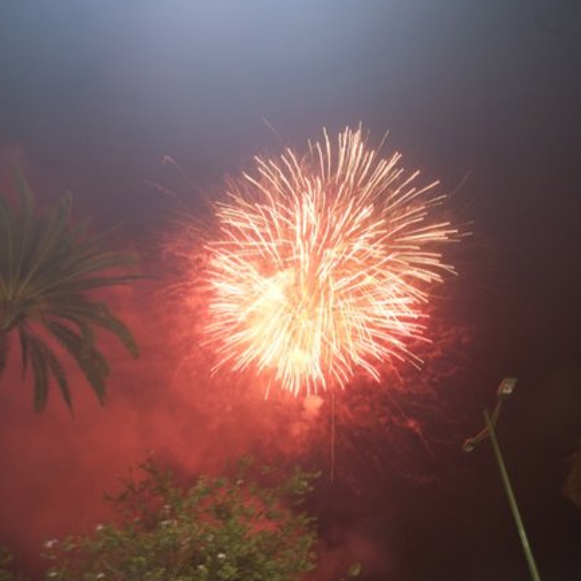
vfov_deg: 67.2
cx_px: 297
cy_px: 301
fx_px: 437
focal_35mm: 23
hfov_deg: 67.3
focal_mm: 17
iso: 800
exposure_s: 1/1.67
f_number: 6.3
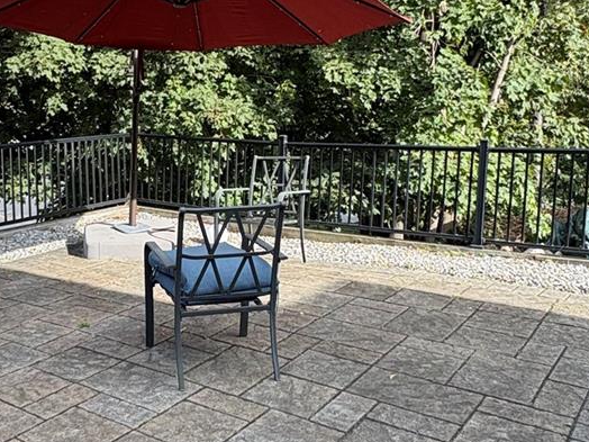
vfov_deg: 34.9
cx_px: 137
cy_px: 161
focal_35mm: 41
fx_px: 698
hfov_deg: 44.1
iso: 50
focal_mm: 2.22
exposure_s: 1/341
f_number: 2.2
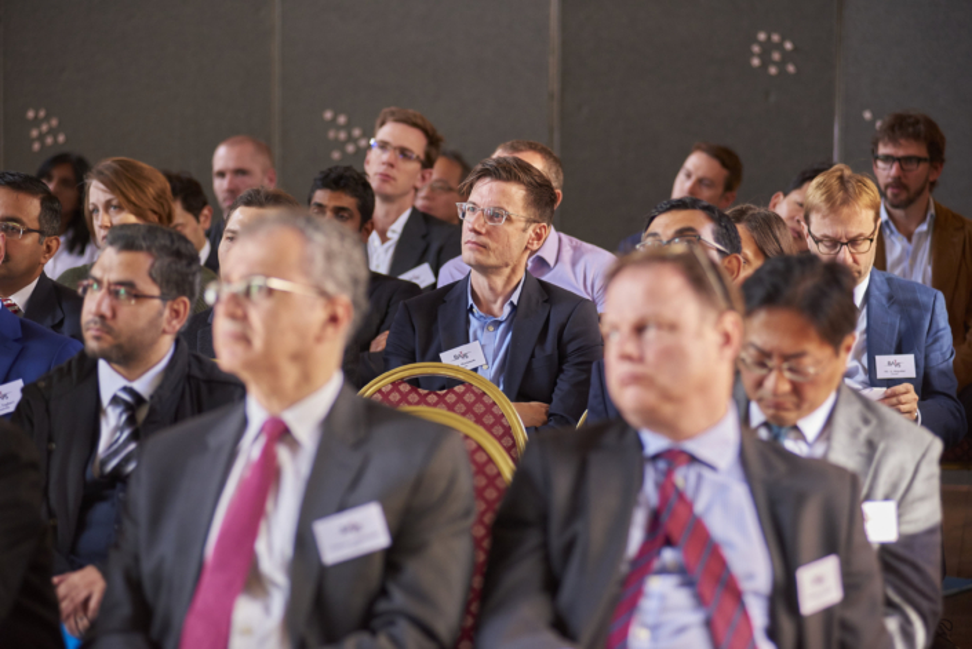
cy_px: 324
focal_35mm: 125
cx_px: 486
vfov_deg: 11.0
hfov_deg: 16.4
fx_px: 3377
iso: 1250
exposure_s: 1/200
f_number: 3.2
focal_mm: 125
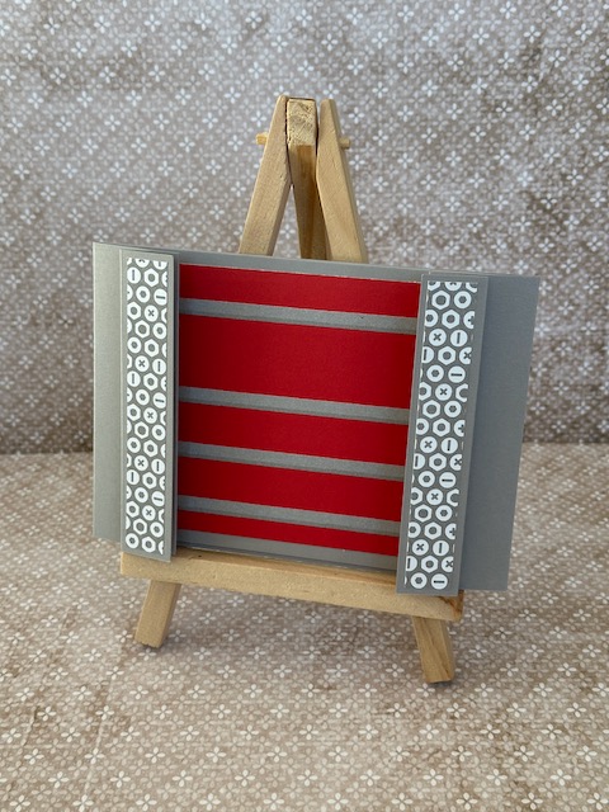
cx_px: 304
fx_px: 1126
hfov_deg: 30.3
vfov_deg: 39.7
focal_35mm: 48
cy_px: 406
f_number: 1.78
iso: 50
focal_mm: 6.86
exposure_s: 1/121
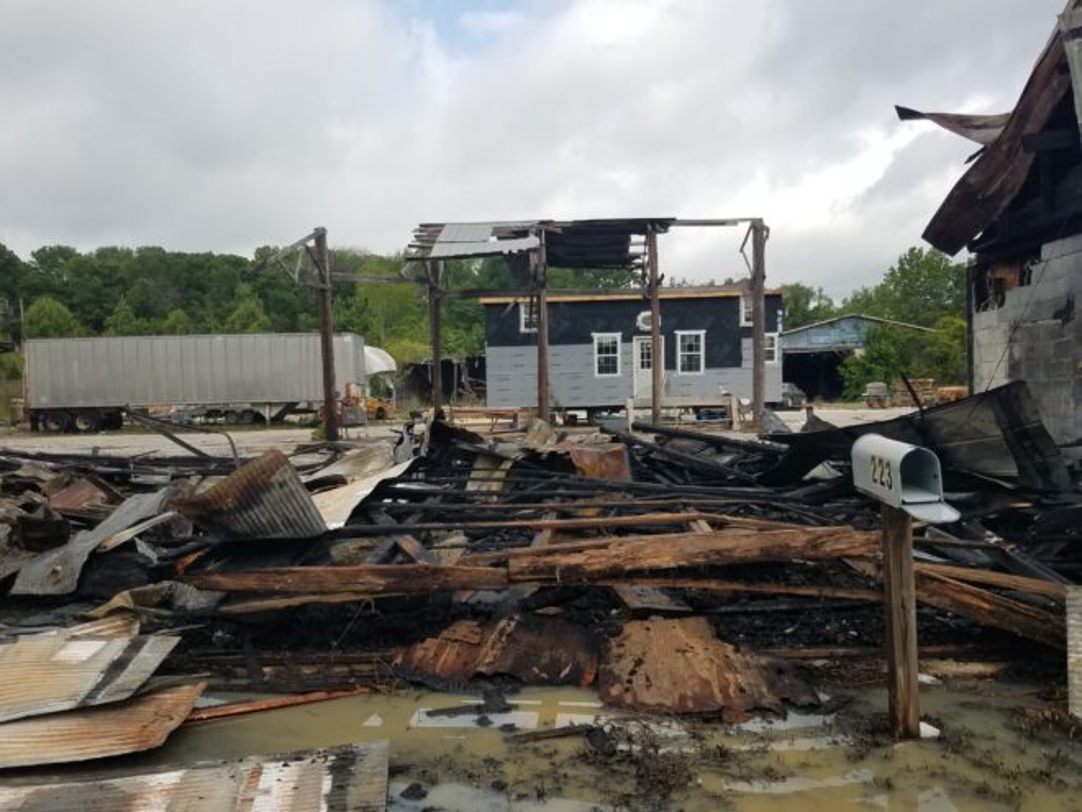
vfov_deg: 53.1
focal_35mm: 26
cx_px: 541
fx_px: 813
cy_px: 406
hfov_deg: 67.3
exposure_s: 1/1396
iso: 40
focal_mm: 4.2
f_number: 1.7
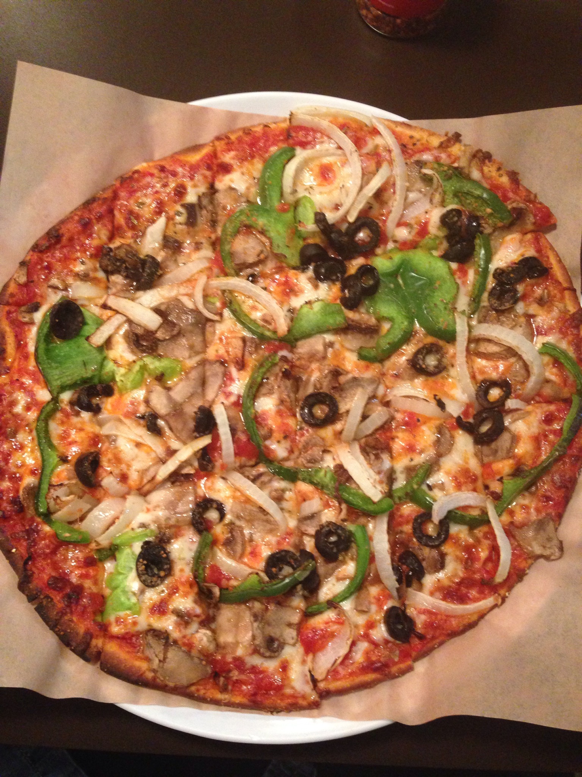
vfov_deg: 55.4
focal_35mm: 33
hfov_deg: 42.9
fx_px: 740
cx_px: 291
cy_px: 388
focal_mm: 4.12
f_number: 2.4
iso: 320
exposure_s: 1/15
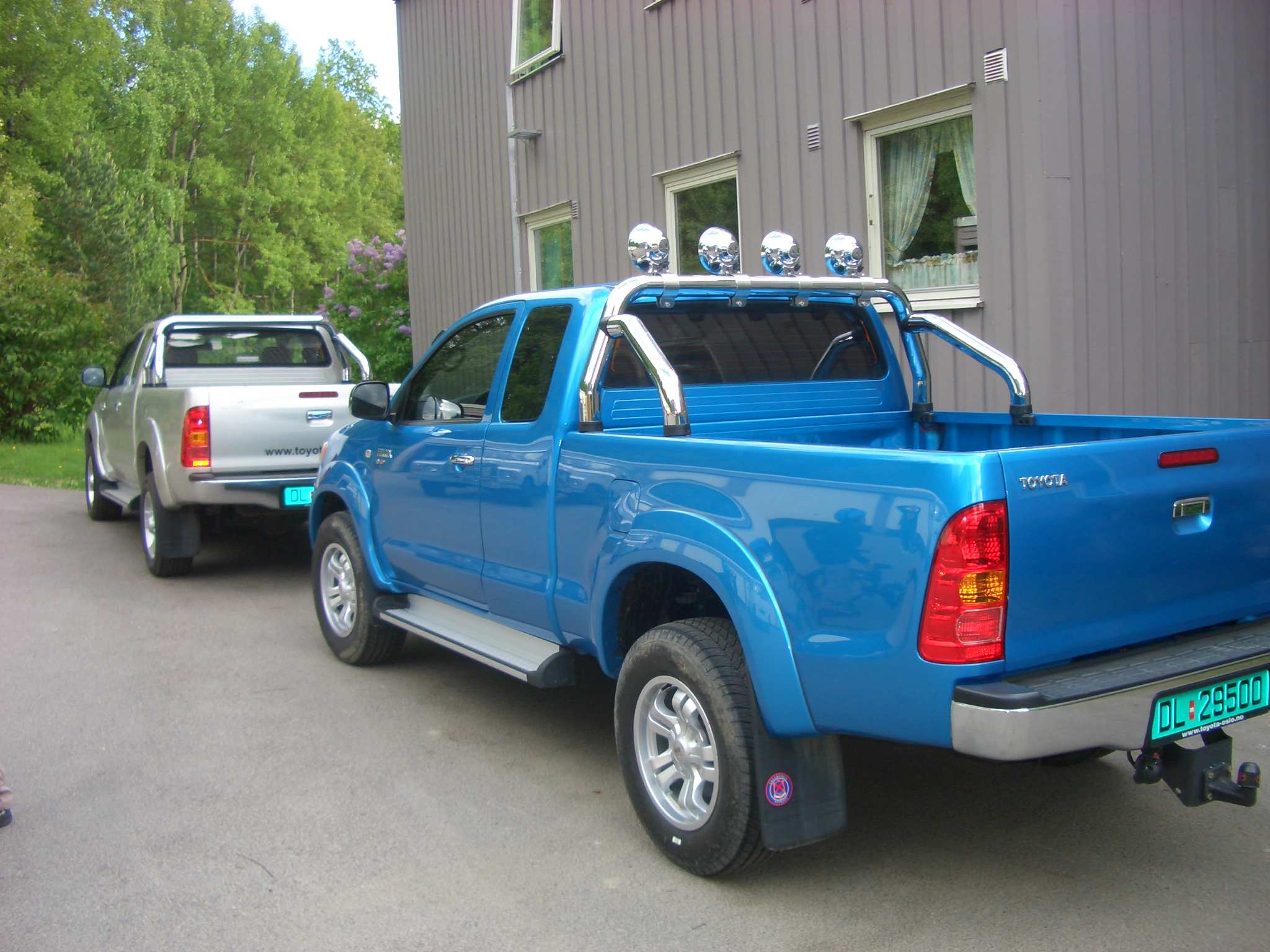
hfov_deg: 52.6
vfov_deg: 40.7
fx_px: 1284
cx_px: 635
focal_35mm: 35
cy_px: 476
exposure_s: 1/125
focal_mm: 5.8
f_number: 2.6
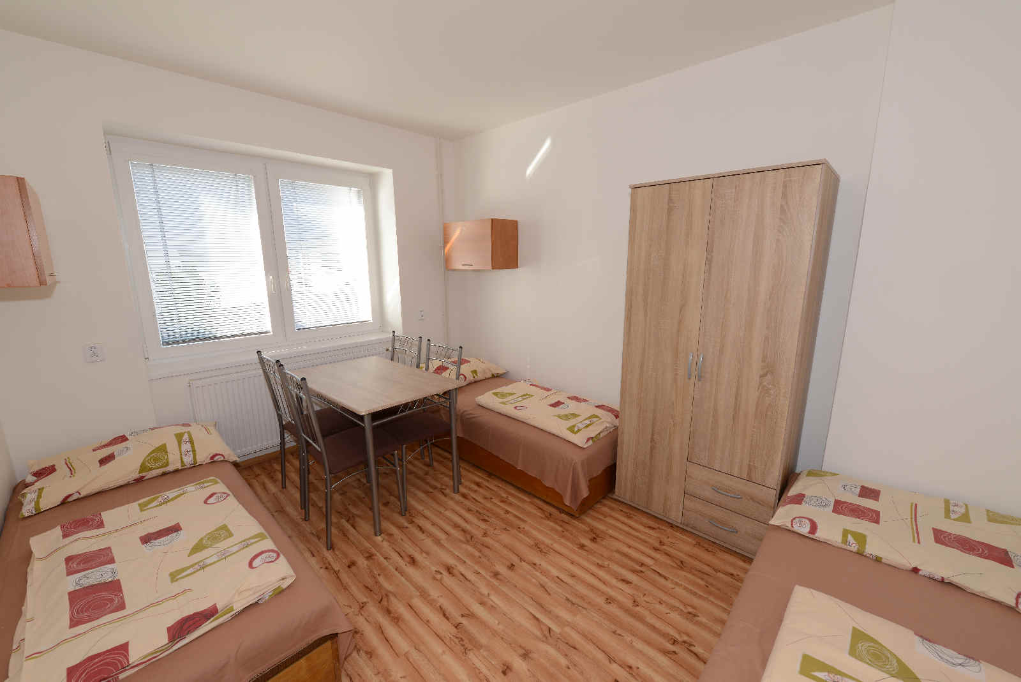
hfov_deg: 104.2
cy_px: 341
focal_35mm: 14
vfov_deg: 81.3
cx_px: 510
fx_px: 397
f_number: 8
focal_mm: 14
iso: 320
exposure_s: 1/80
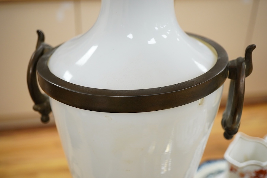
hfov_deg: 43.6
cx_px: 134
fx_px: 334
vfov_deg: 29.9
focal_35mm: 45
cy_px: 89
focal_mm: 30
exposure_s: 1/125
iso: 1250
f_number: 6.3
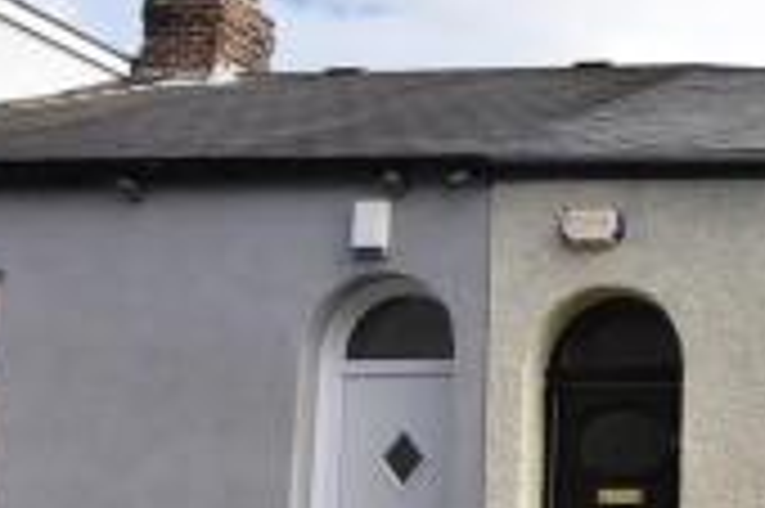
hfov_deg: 35.5
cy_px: 375
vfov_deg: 31.3
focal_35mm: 42
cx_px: 936
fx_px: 892
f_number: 9
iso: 200
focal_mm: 10
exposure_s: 1/320
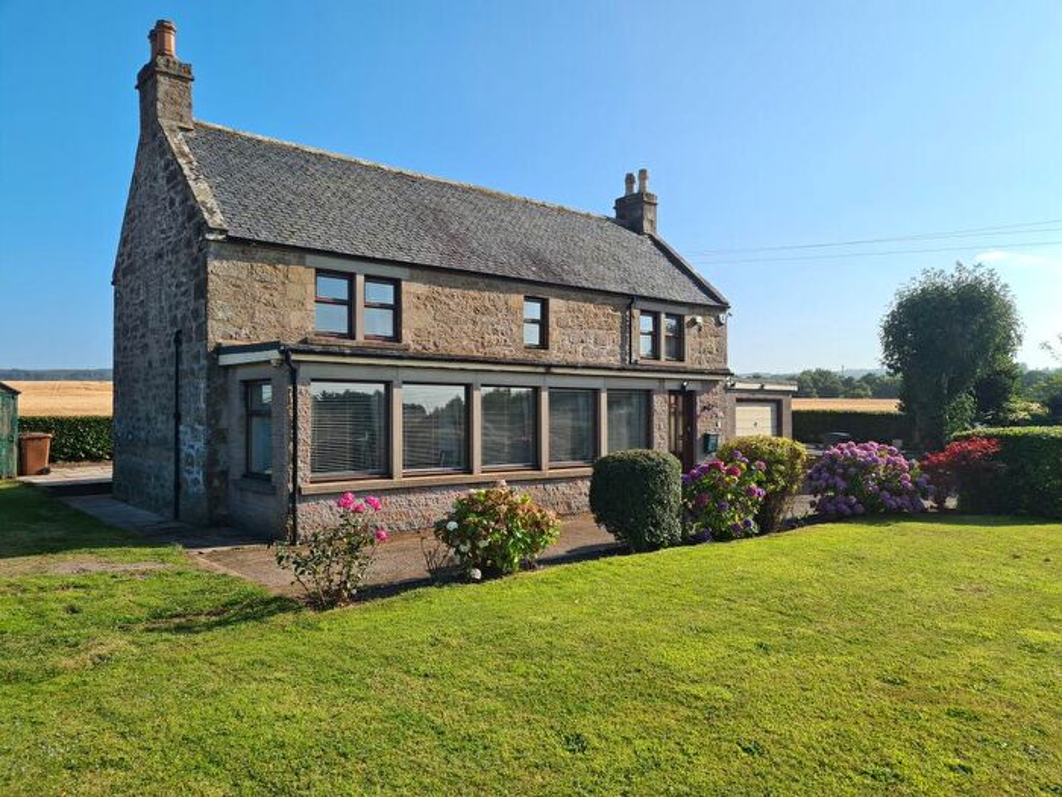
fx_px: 798
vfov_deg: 53.1
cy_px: 398
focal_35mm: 26
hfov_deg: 67.3
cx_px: 531
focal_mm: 5.4
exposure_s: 1/2184
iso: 50
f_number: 1.8
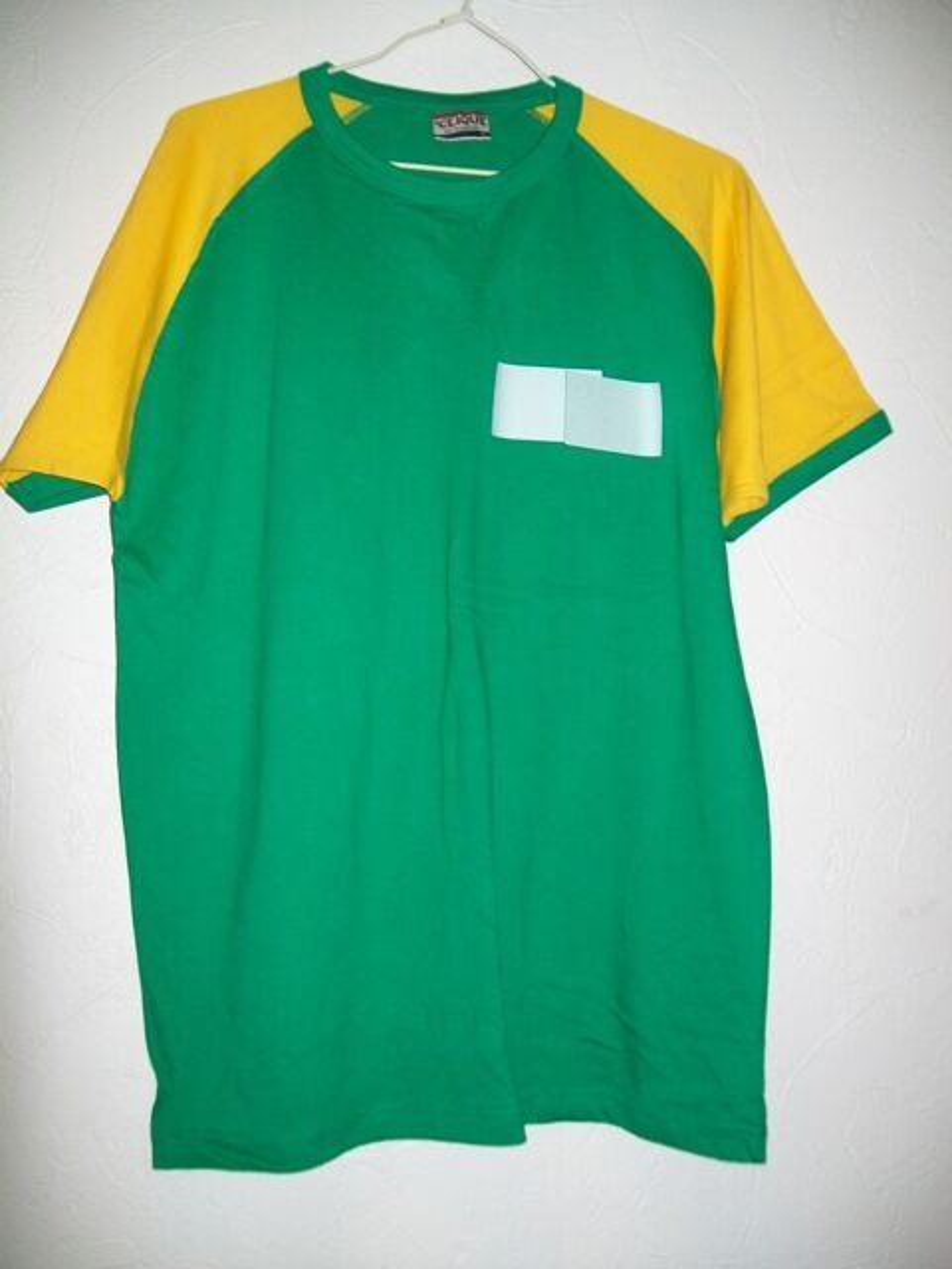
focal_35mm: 34
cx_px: 476
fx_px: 1247
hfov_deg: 41.8
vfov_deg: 54.0
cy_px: 634
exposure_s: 1/60
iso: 160
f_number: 2.7
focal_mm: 6.1
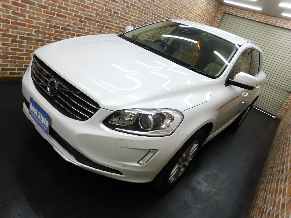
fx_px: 193
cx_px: 146
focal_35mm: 23
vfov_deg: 58.9
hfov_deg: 73.9
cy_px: 109
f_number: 3
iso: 160
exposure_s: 1/30
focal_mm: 4
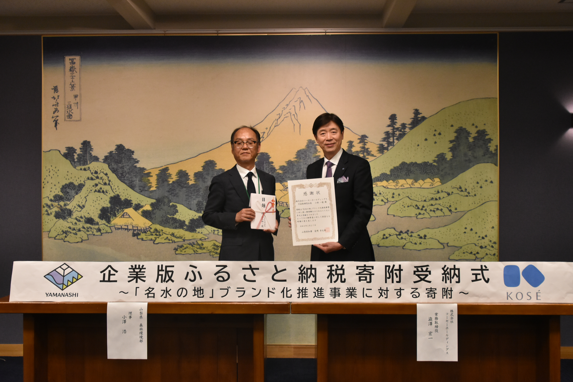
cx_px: 286
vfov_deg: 29.9
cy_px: 191
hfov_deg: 43.6
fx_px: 716
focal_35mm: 45
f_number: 5
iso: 1600
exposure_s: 1/320
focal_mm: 30
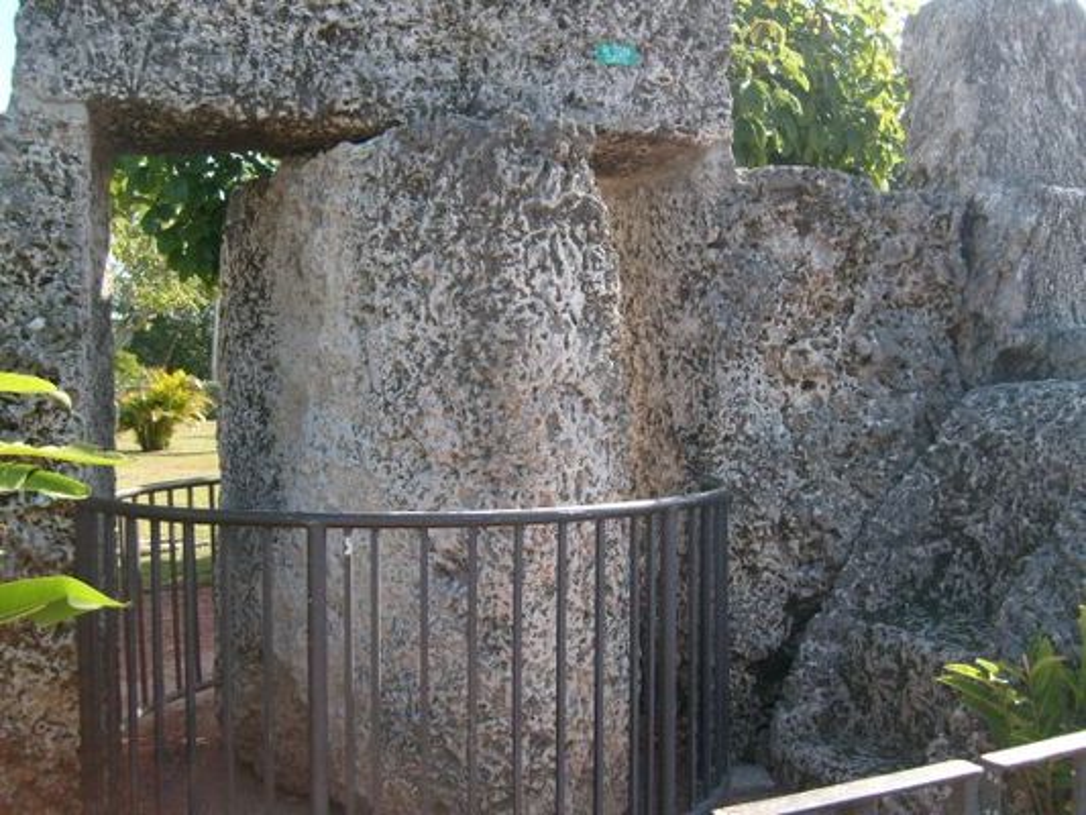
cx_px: 543
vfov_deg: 40.7
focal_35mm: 35
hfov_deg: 52.6
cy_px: 408
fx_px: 1098
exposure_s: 1/90
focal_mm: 5.8
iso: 80
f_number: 7.1
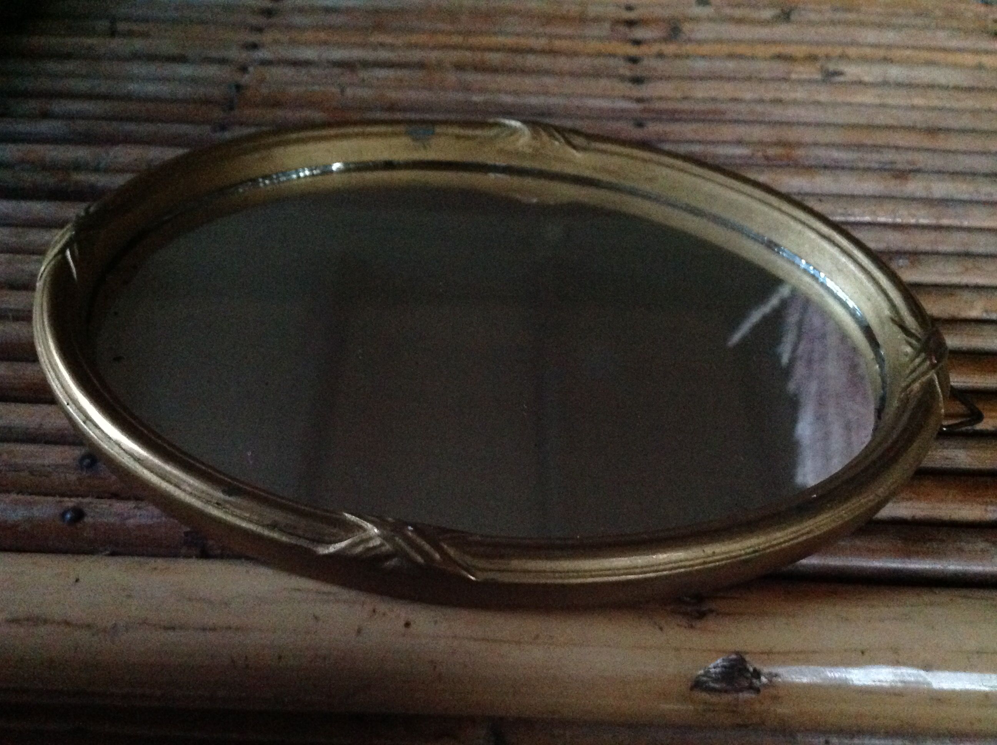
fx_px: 1007
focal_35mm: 35
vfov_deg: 40.6
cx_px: 498
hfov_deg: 52.7
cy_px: 372
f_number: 2.4
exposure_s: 1/15
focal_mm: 4.28
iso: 800
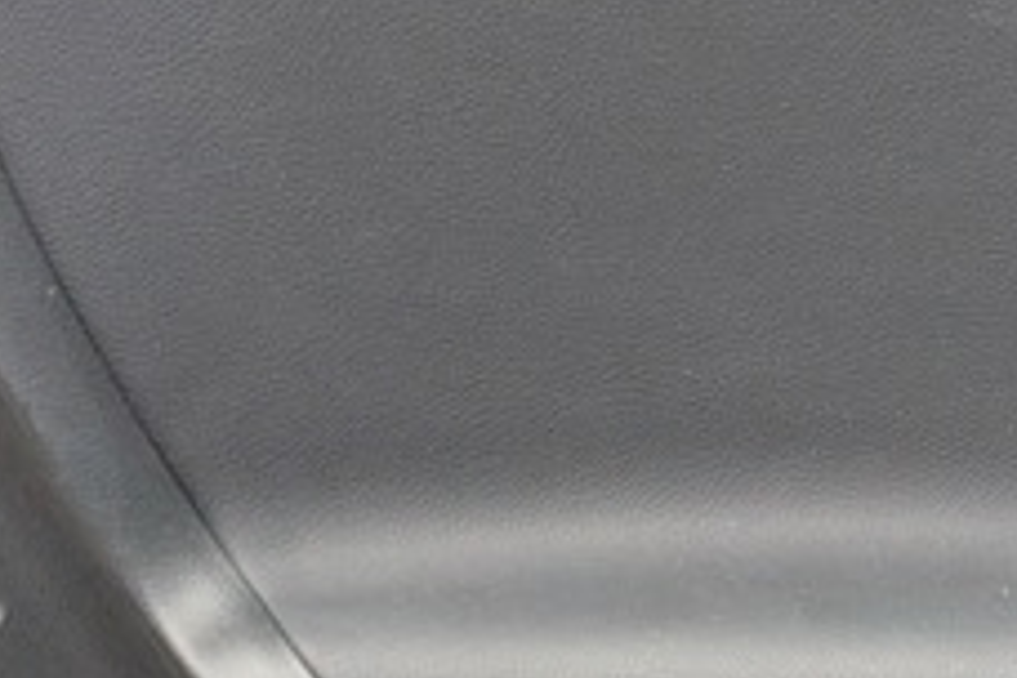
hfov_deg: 11.2
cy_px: 491
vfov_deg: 7.7
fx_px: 5056
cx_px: 1249
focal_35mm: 179
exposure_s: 1/416
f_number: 1.68
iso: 359
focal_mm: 6.9
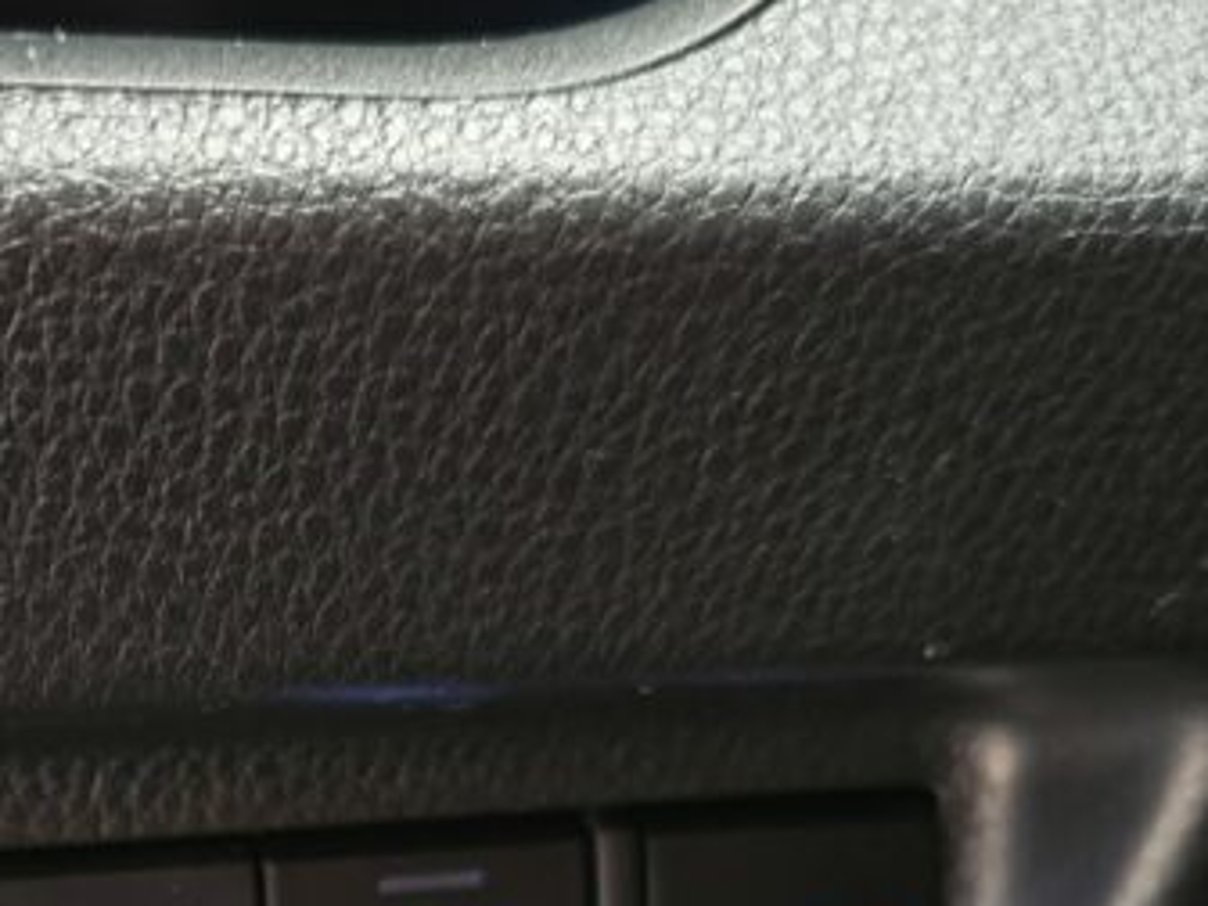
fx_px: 2443
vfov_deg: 19.7
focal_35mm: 70
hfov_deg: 26.0
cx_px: -58
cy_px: 1111
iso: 640
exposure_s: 1/33
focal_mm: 5.4
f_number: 1.6
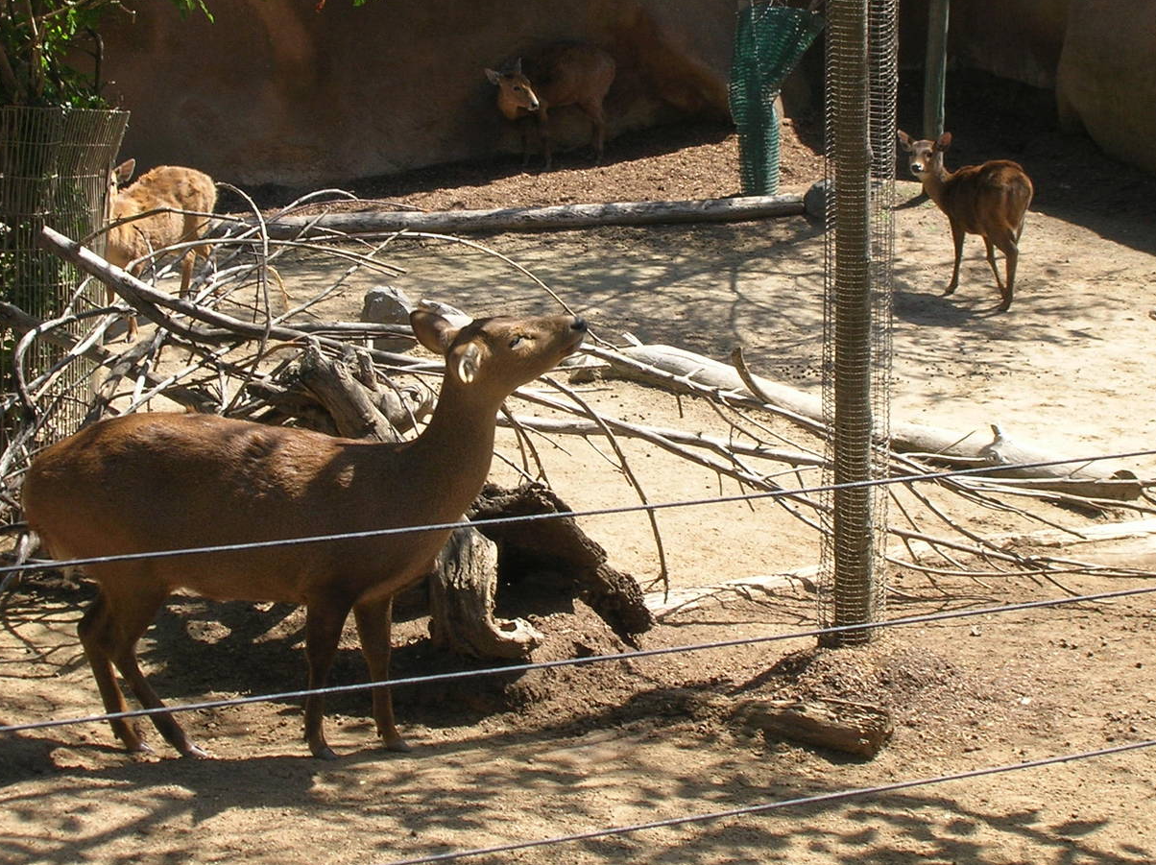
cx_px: 587
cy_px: 323
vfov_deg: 15.9
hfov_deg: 21.1
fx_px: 3103
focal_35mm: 93
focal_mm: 11.7
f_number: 6.6
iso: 50
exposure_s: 1/80.6
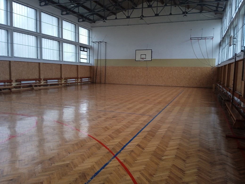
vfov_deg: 49.7
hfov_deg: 63.4
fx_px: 198
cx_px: 122
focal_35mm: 28
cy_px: 92
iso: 209
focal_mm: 3.43
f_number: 2.2
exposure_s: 1/25
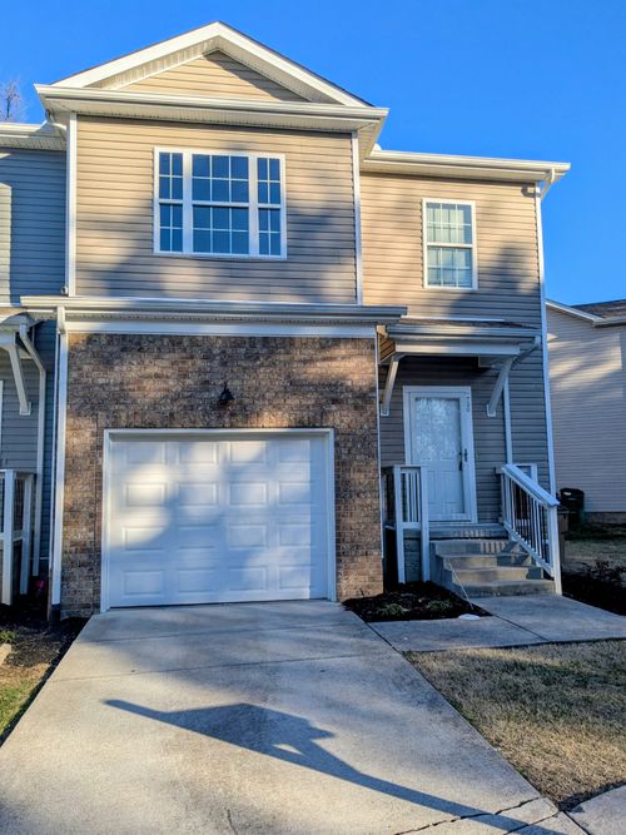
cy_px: 418
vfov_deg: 65.3
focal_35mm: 27
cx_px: 313
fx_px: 651
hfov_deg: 51.3
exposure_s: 1/2128
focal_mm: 4.38
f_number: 1.73
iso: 37
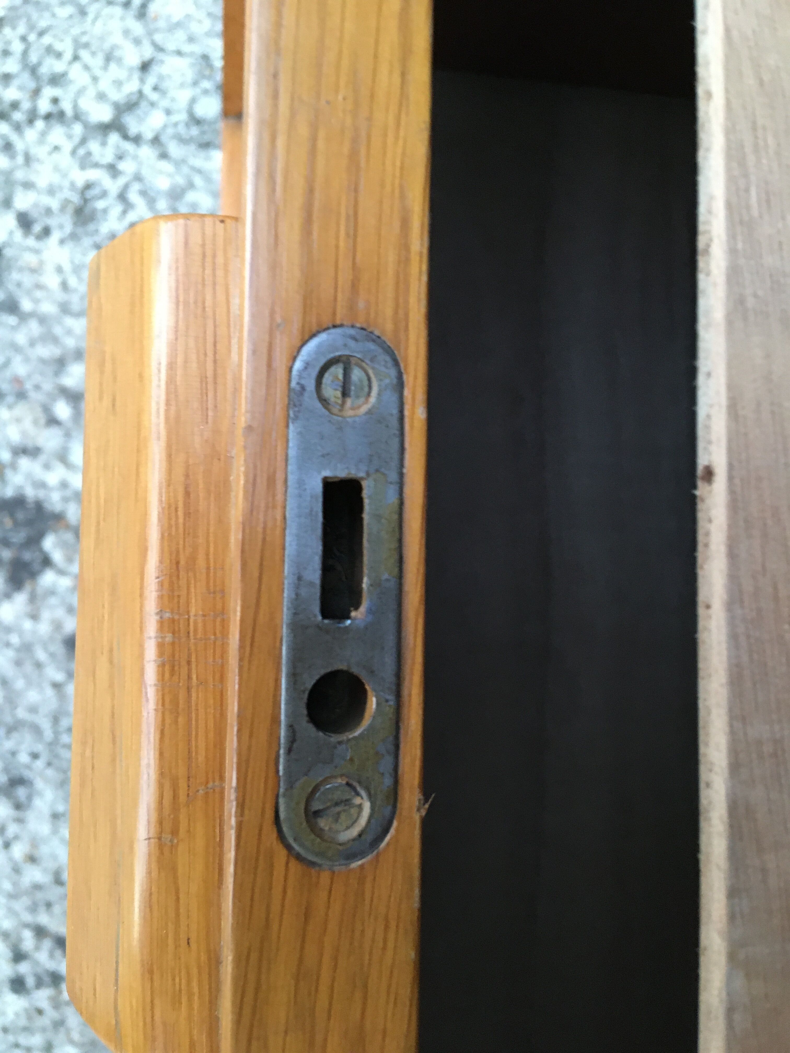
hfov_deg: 48.2
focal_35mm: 29
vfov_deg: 61.7
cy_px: 526
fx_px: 882
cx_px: 395
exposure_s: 1/25
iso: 200
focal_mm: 4.15
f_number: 2.2
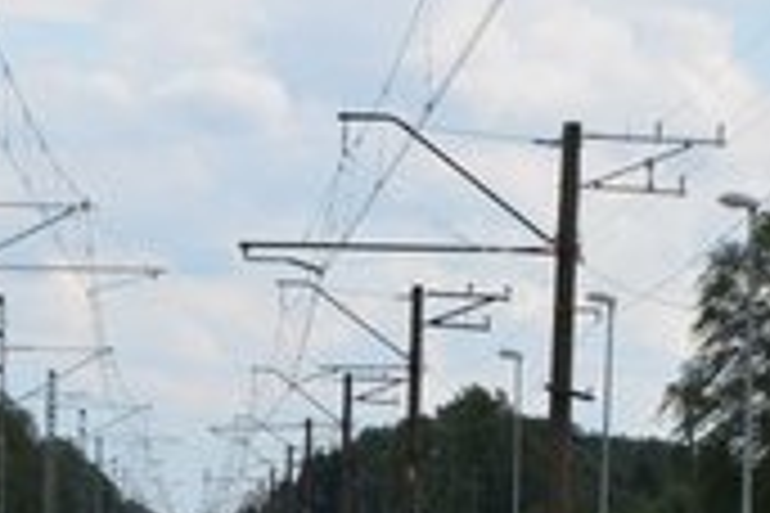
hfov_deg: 8.9
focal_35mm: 231
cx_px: 194
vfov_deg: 5.9
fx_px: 4940
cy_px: 583
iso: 110
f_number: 8
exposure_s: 1/250
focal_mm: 66
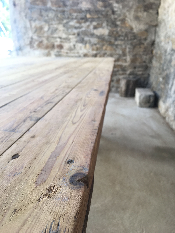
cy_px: 116
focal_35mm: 29
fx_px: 195
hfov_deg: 48.2
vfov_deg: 61.7
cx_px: 88
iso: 32
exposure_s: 1/100
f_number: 2.2
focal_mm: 4.15
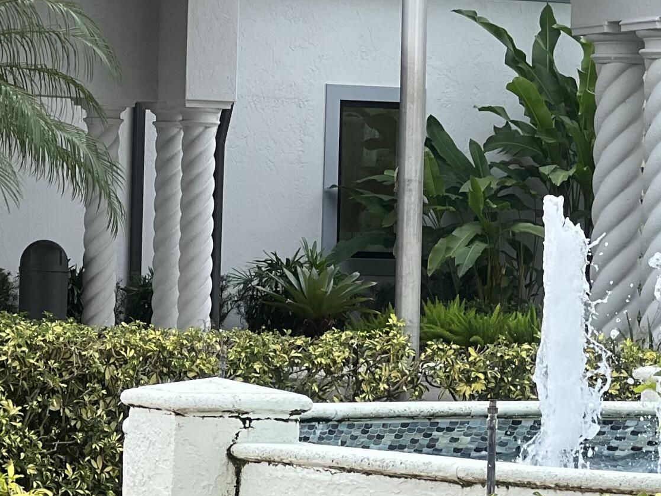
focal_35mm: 208
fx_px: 3971
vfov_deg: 7.1
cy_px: 68
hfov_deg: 9.5
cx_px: 339
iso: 25
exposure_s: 1/164
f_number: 2.8
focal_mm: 9
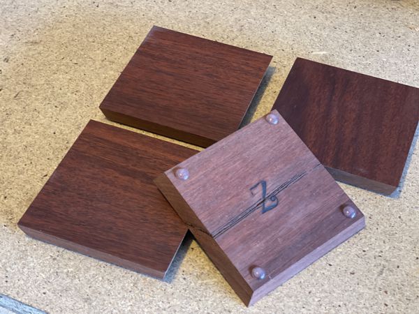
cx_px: 210
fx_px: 775
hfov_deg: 30.3
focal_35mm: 64
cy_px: 157
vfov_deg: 22.9
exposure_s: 1/25
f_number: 2.2
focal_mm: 7.5
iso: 320
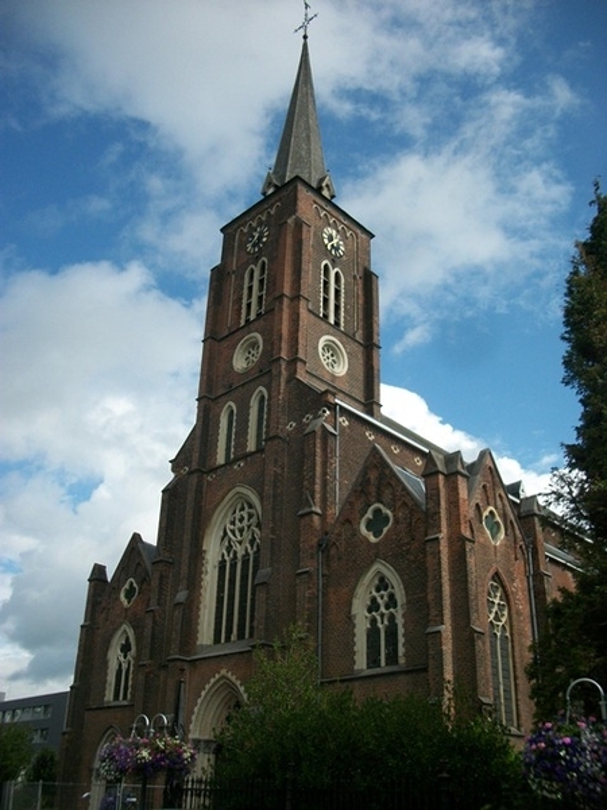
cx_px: 304
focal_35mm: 32
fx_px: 748
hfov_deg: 44.2
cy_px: 405
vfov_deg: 56.8
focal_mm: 5.7
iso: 80
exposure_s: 1/160
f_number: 8.8
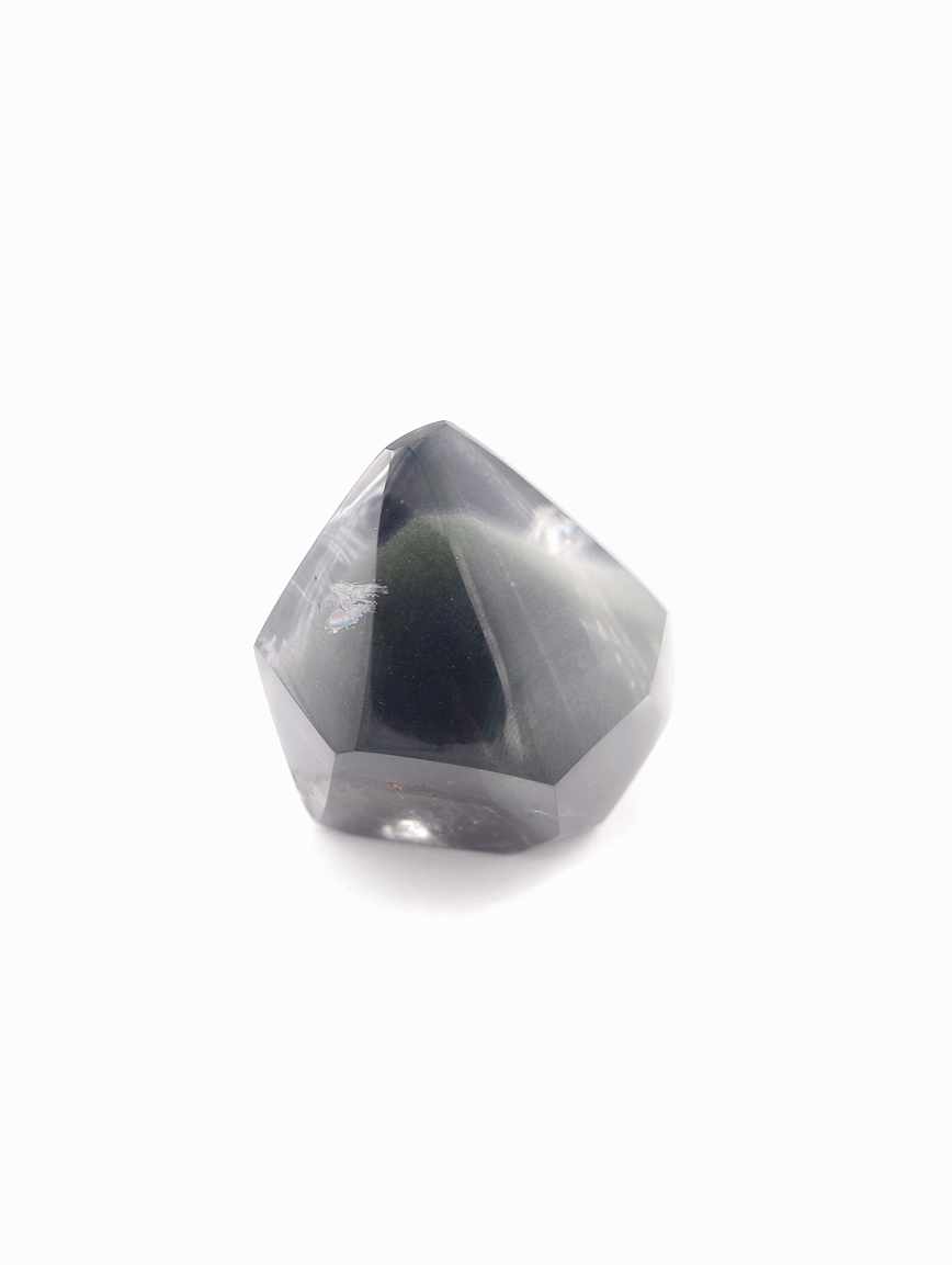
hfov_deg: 17.4
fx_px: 3109
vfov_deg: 23.0
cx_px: 476
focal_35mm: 85
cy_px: 632
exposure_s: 1/161
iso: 125
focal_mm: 22.48
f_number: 2.67
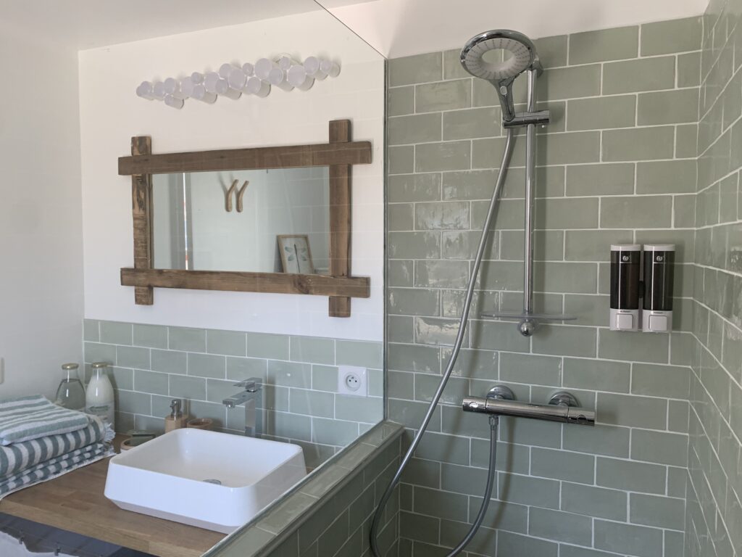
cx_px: 371
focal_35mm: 26
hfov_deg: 67.3
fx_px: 557
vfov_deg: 53.1
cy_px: 278
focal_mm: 4.25
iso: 100
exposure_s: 1/109
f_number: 1.8
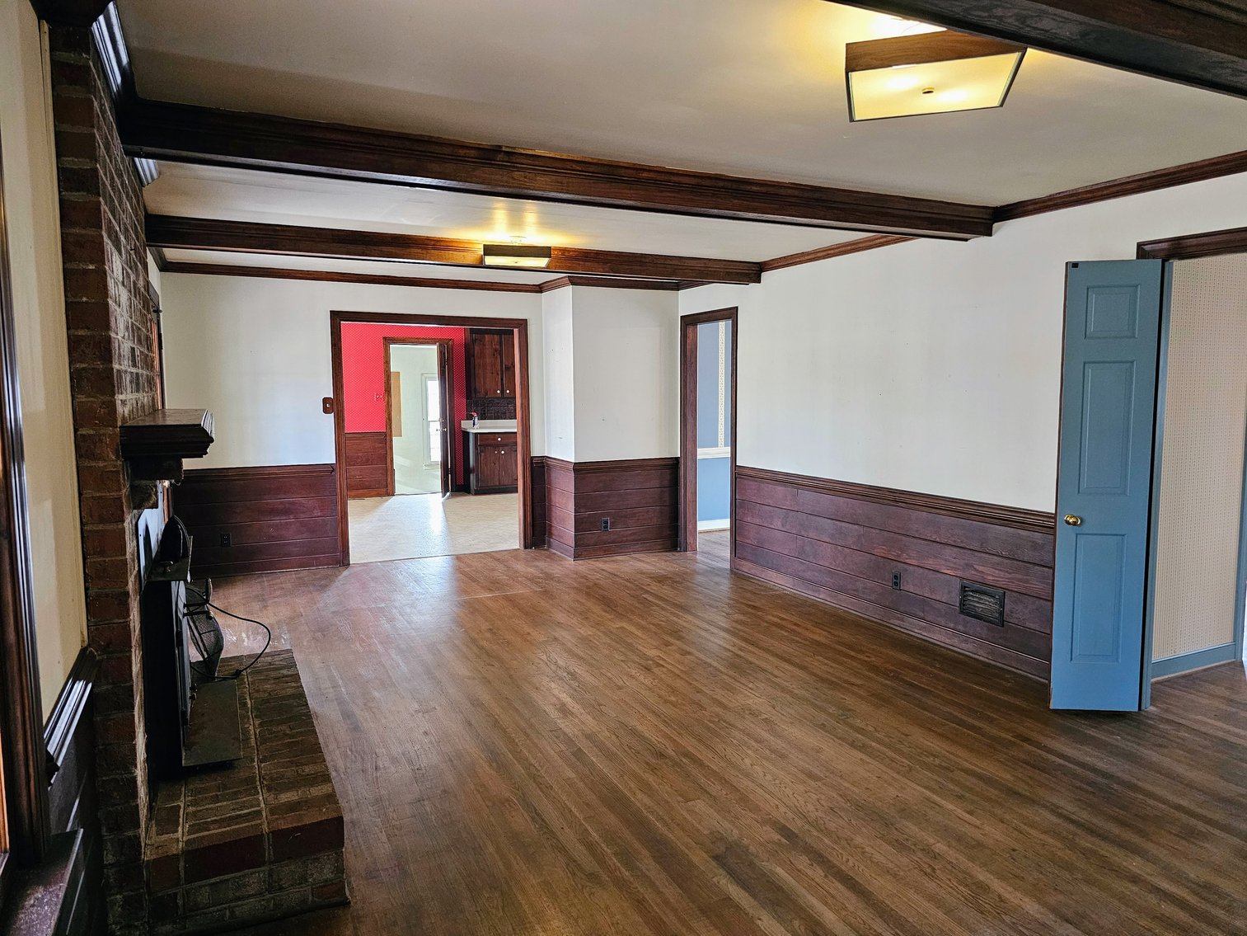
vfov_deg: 58.9
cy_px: 468
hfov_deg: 73.9
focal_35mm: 23
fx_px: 829
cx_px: 624
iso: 640
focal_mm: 6.3
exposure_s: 1/120
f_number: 1.7
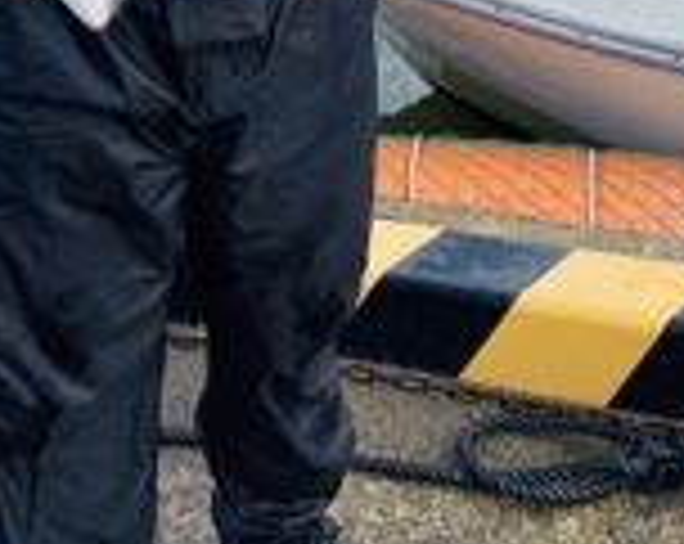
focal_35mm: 67
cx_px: 342
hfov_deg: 28.4
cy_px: -319
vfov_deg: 19.3
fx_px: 1354
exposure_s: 1/1316
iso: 32
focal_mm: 4.25
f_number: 1.8
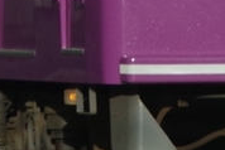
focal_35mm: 1618
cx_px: 25
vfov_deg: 0.9
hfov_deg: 1.3
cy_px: -211
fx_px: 10120
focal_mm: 160
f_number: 8
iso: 400
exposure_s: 1/500
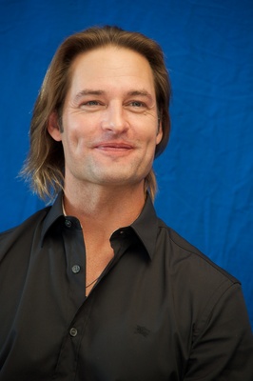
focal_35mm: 200
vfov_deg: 10.3
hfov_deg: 6.9
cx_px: 126
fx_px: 2112
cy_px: 190
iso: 1250
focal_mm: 200
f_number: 5.6
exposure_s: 1/60
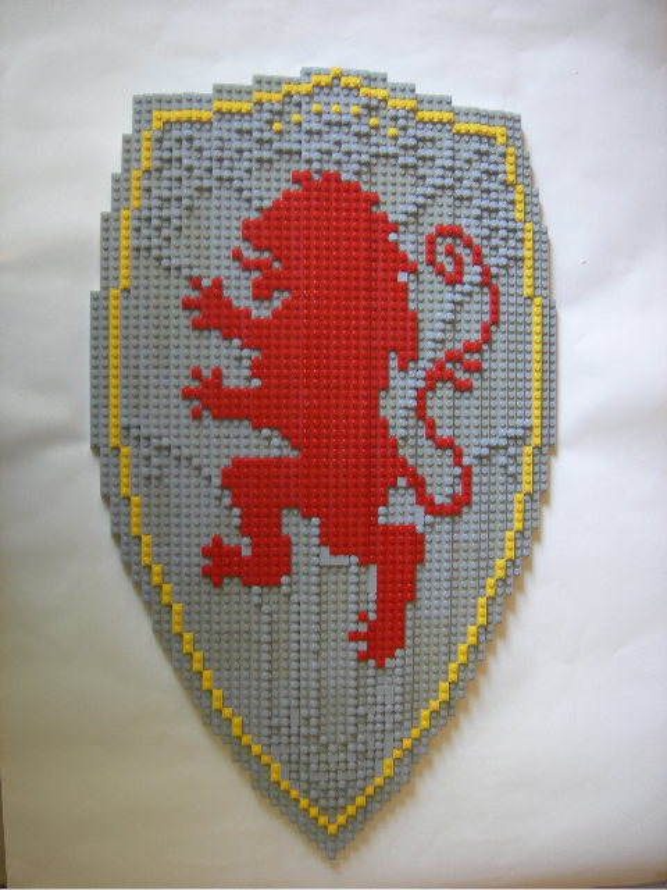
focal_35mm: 36
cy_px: 445
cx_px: 334
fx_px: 925
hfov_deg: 39.7
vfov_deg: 51.4
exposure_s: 1/17.5
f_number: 2.7
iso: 64
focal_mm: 7.5
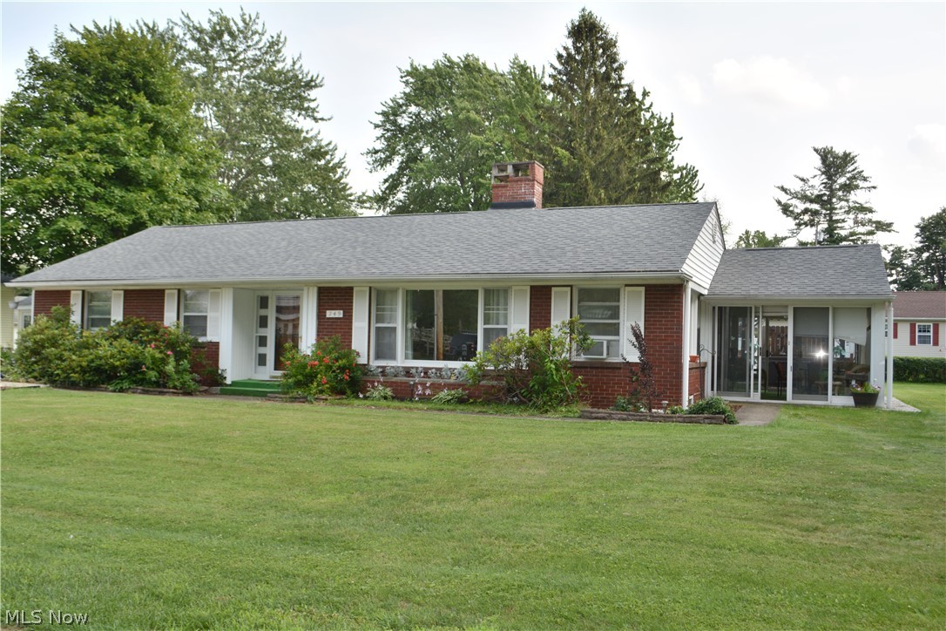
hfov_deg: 57.2
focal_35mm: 33
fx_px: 867
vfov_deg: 40.0
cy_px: 316
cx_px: 473
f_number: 6.3
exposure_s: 1/200
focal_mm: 22
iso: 100
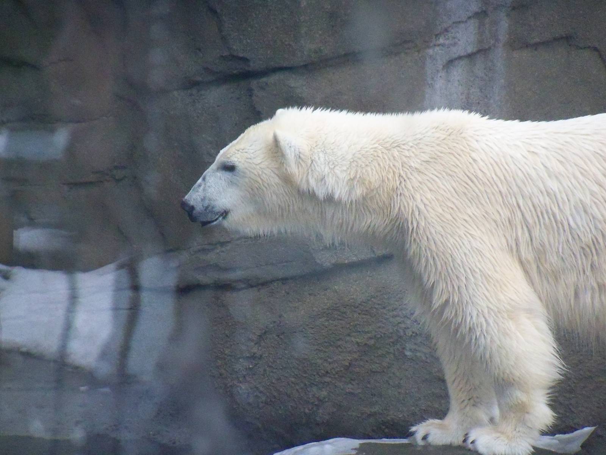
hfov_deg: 8.0
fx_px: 4324
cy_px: 228
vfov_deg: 6.0
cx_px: 303
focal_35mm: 247
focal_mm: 43.8
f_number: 4.4
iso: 800
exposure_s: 1/500
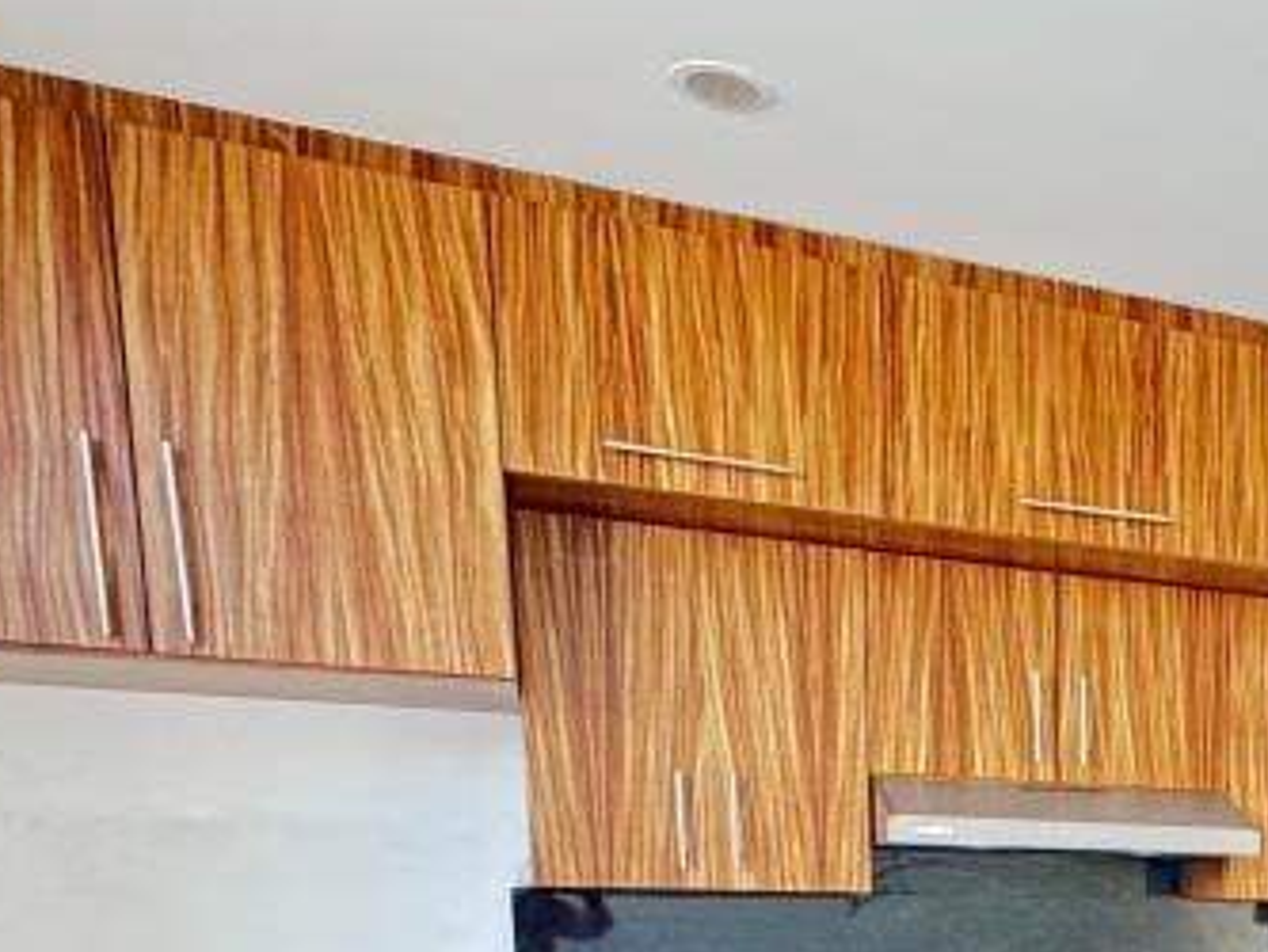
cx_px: 1405
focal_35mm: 43
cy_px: 1116
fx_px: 1576
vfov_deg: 29.4
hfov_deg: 36.8
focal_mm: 2.22
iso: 320
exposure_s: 1/60
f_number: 2.2
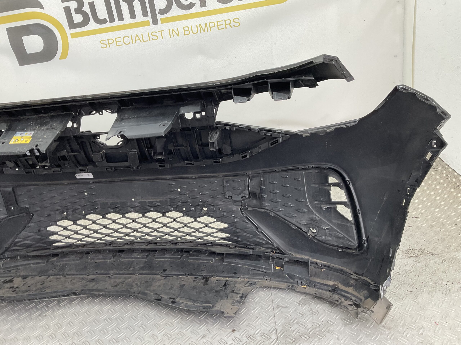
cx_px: 230
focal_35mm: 29
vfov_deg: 48.2
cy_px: 172
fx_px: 386
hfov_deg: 61.7
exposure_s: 1/120
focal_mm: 3
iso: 40
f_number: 1.8
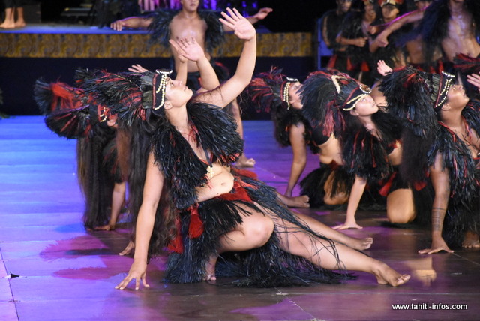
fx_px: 2802
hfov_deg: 9.8
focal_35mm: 210
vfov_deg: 6.6
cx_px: 240
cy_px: 160
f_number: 7.1
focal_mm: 140
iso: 12800
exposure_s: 1/250
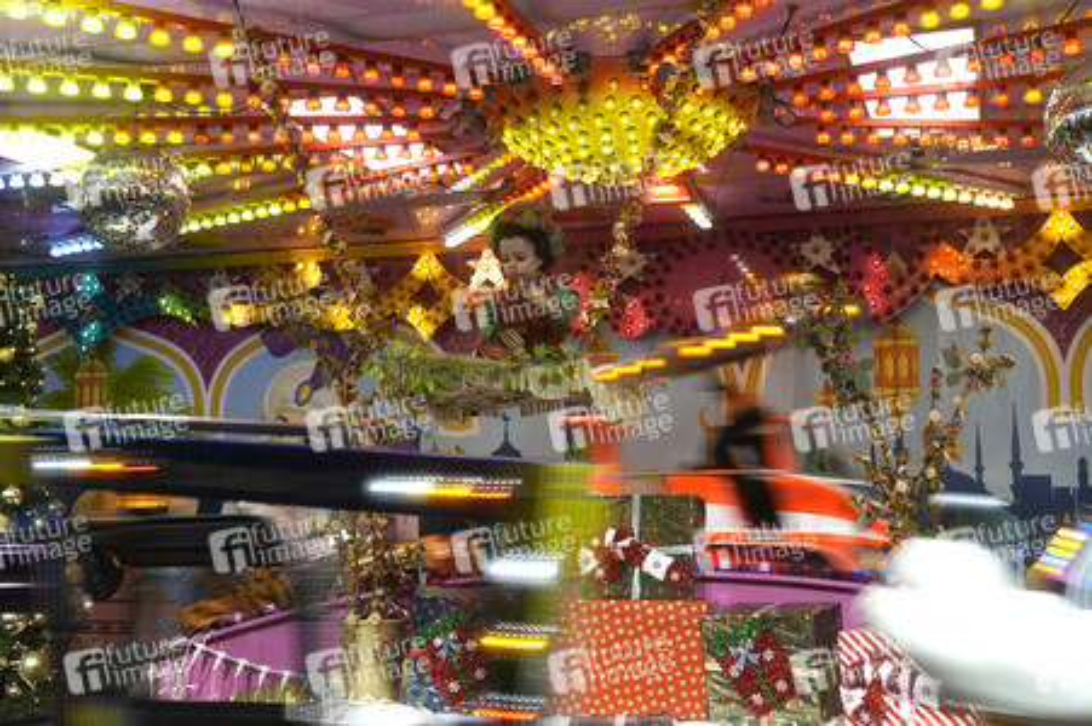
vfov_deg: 29.8
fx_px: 1364
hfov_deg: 43.6
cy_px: 363
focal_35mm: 45
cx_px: 546
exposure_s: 1/13
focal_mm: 30
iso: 250
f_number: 9
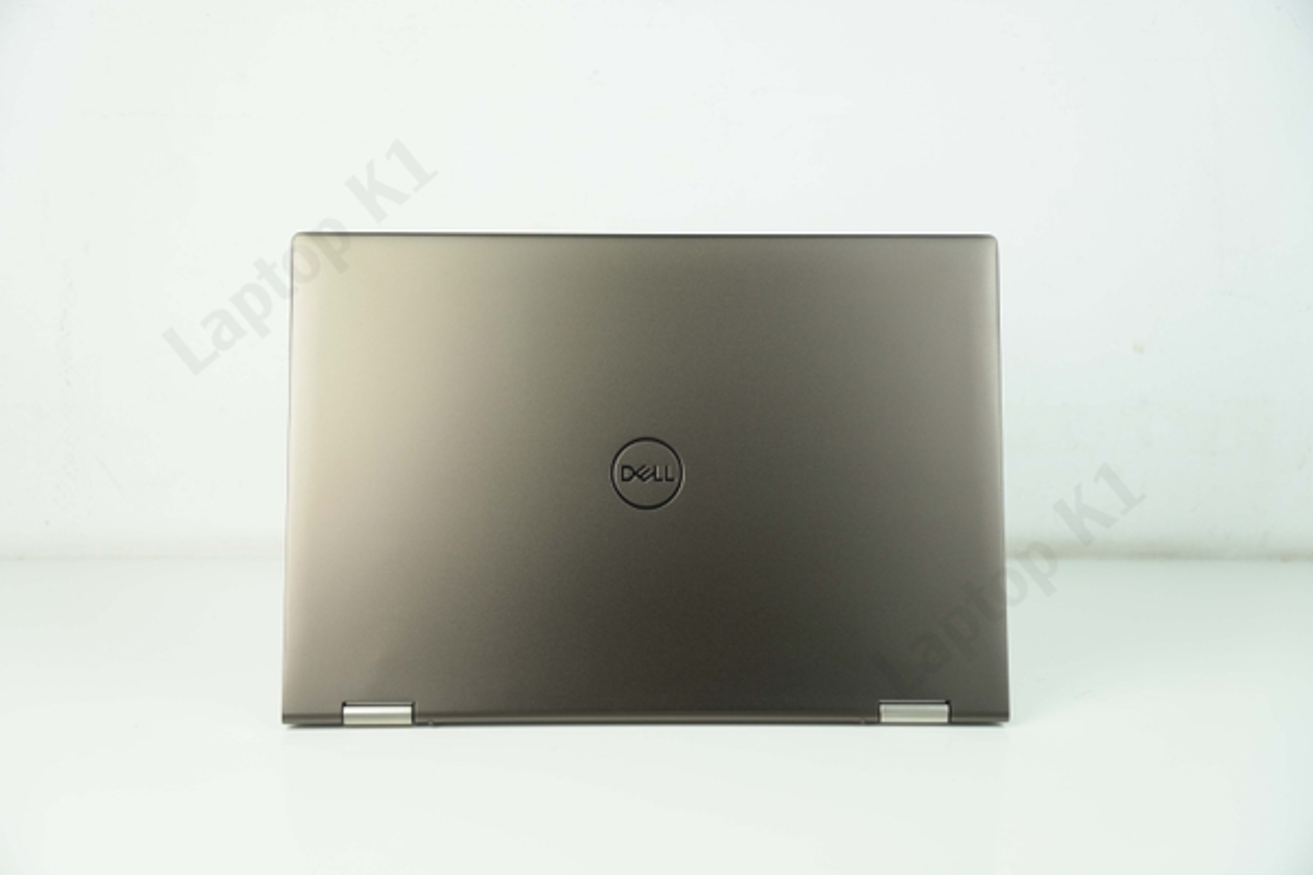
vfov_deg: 22.6
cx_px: 656
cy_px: 438
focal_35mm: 60
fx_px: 2188
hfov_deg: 33.4
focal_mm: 40
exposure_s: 1/80
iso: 100
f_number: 2.8
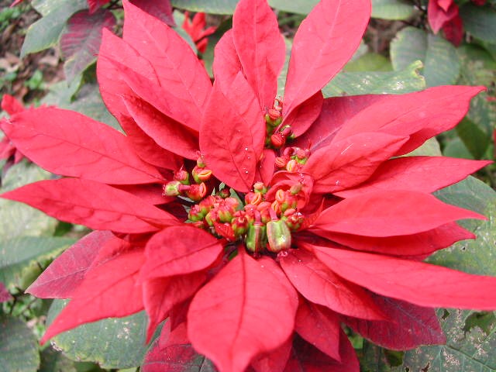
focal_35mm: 38
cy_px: 186
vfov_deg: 37.7
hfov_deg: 49.0
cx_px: 248
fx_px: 544
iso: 100
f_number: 2.8
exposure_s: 1/230
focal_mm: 8
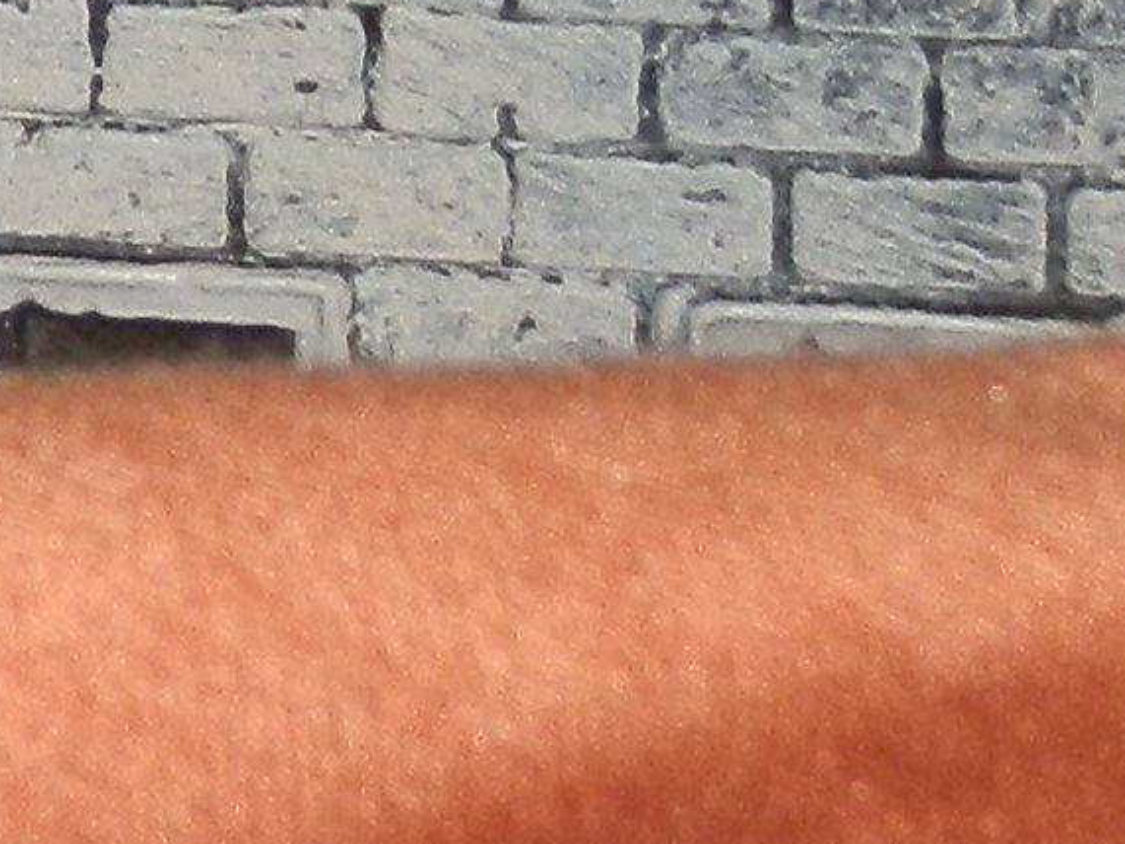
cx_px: -1903
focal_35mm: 353
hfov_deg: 5.4
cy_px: -1950
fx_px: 11470
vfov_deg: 4.0
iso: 100
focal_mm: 8.51
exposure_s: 1/80
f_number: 10.6
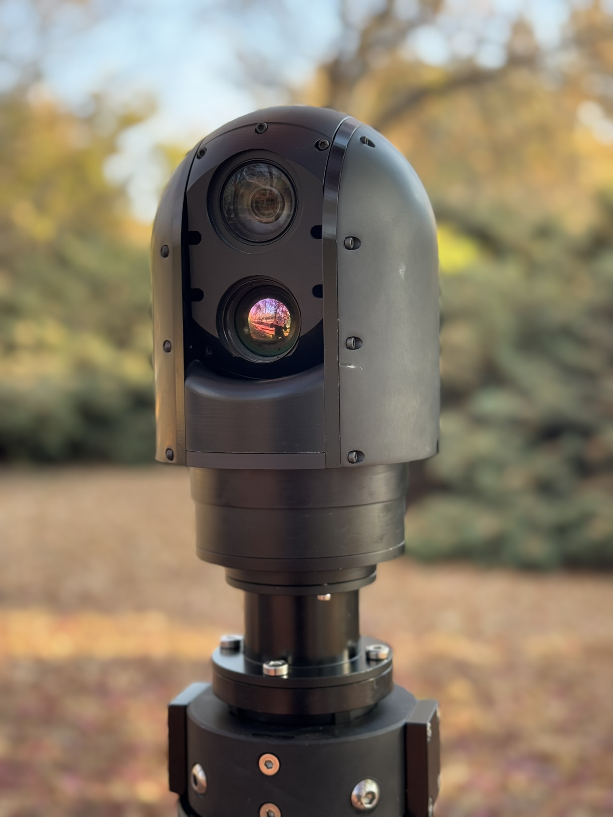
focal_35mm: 48
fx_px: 1133
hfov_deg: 30.3
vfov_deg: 39.7
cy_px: 408
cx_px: 306
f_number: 1.78
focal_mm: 6.76
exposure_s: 1/138
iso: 64
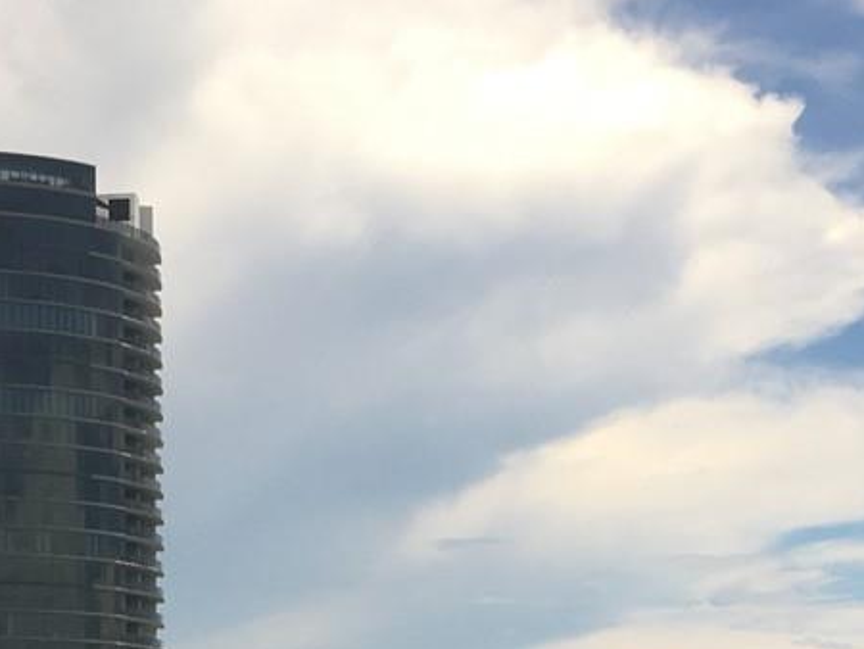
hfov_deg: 19.1
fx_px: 2572
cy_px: 1027
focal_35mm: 103
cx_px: 361
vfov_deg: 13.4
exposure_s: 1/1399
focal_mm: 4.15
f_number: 2.2
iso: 25
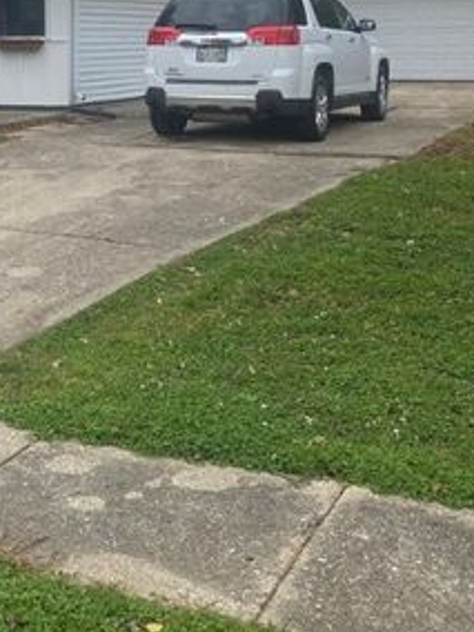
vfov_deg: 30.5
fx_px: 1114
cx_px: -4
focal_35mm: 61
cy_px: 86
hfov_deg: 23.0
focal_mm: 4.25
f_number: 1.8
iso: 32
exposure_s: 1/1608
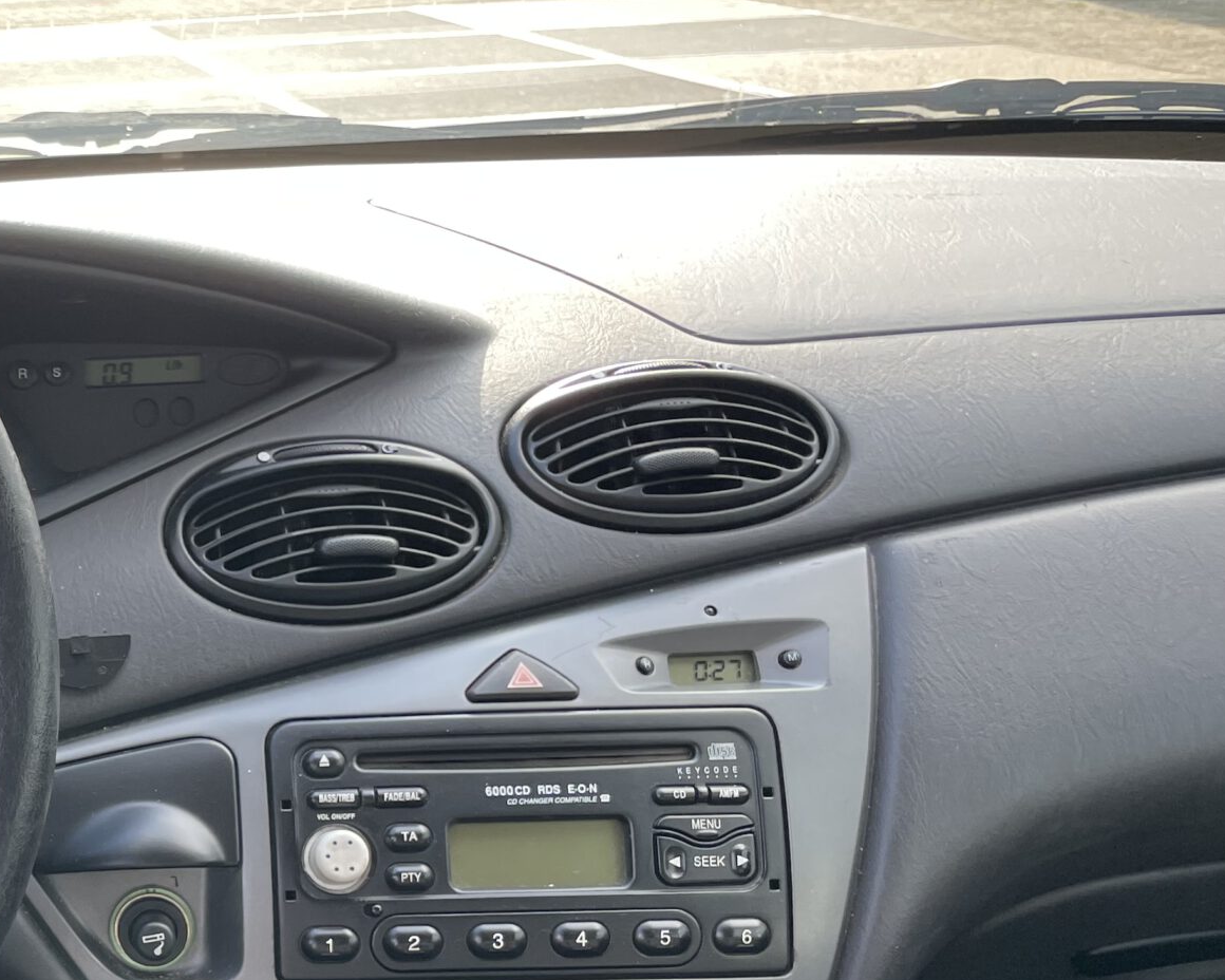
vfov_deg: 26.8
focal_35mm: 56
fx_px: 2030
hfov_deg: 30.2
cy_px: 741
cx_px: -112
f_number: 1.6
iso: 32
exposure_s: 1/264
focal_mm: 4.2
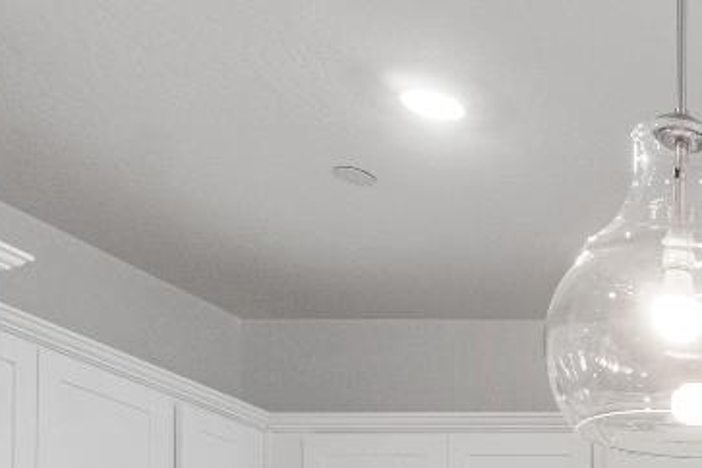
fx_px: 1209
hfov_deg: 23.3
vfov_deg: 18.2
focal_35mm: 62
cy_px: 796
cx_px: 1147
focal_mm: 10
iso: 250
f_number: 9
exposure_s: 1/6
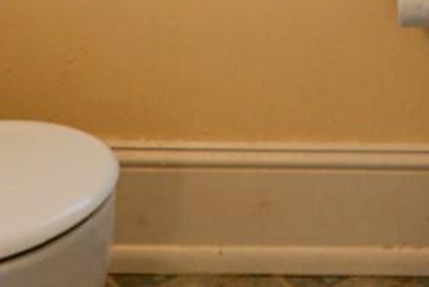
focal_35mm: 94
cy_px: -423
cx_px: 526
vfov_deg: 11.7
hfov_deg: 20.2
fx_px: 1121
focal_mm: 14
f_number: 4.5
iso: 400
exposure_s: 1/80
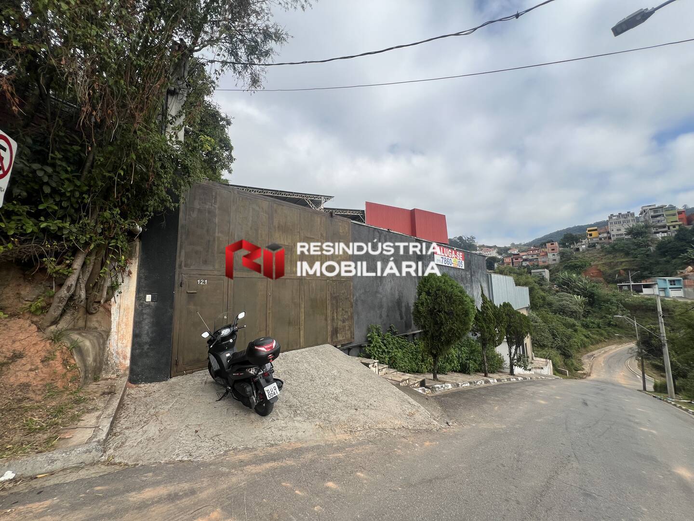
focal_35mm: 13
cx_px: 347
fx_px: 261
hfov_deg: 106.2
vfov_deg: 89.9
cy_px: 260
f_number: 1.8
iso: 32
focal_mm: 1.57
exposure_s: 1/1074
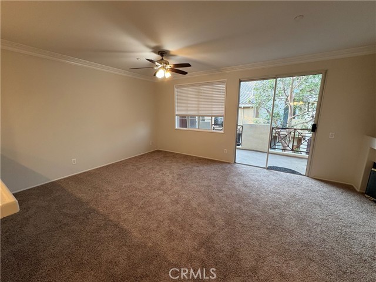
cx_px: 188
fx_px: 152
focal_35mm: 14
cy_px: 141
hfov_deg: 102.1
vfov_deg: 85.7
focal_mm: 2.22
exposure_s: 1/60
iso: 160
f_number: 2.2
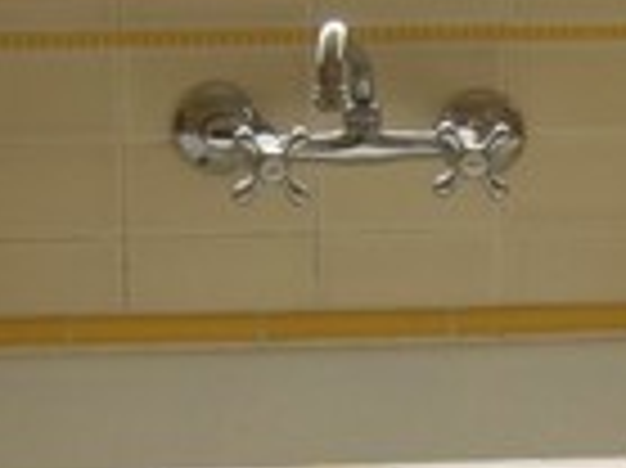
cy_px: 432
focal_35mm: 161
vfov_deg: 9.2
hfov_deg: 12.2
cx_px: 612
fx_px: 2909
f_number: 2.7
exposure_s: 1/65.2
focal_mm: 7.5
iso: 69
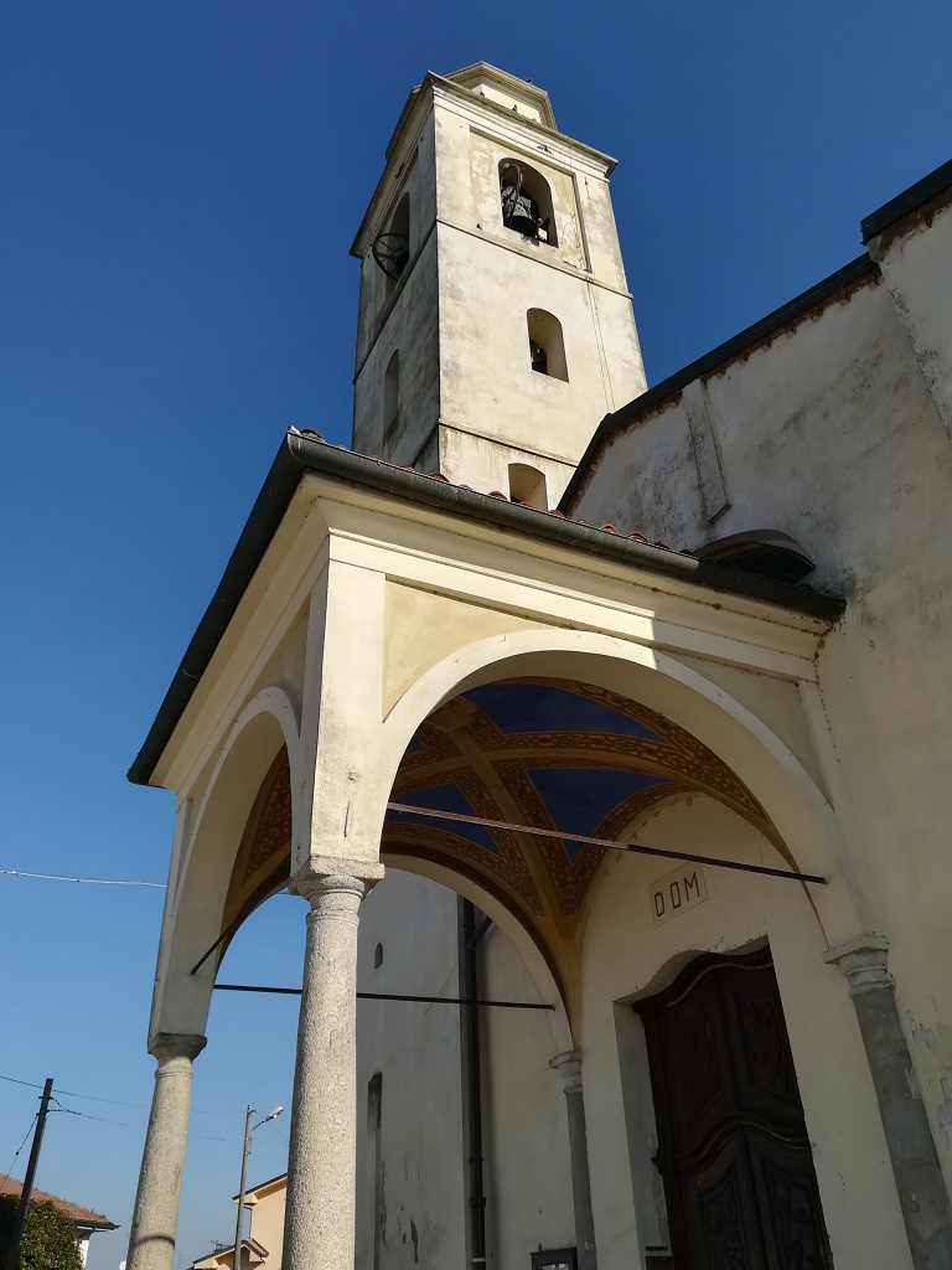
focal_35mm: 26
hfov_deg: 53.1
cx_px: 476
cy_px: 635
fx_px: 953
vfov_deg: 67.3
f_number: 2.2
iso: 50
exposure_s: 1/1140
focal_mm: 3.83
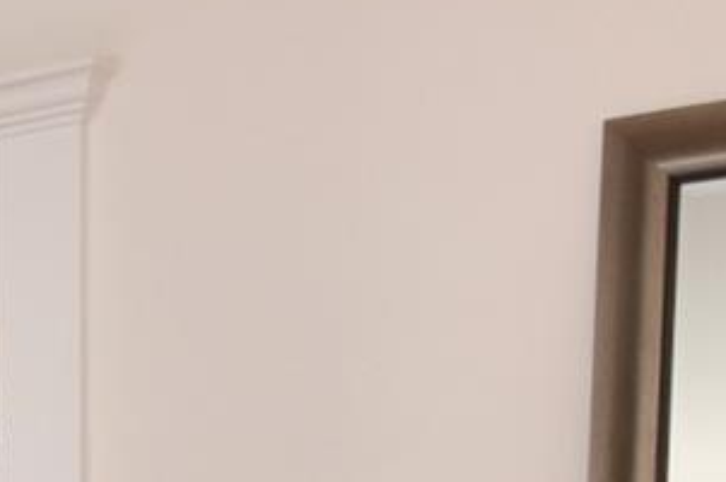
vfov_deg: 11.6
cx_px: -429
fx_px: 2264
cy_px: 729
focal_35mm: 112
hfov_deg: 16.3
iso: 640
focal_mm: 11
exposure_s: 1/30
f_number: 11
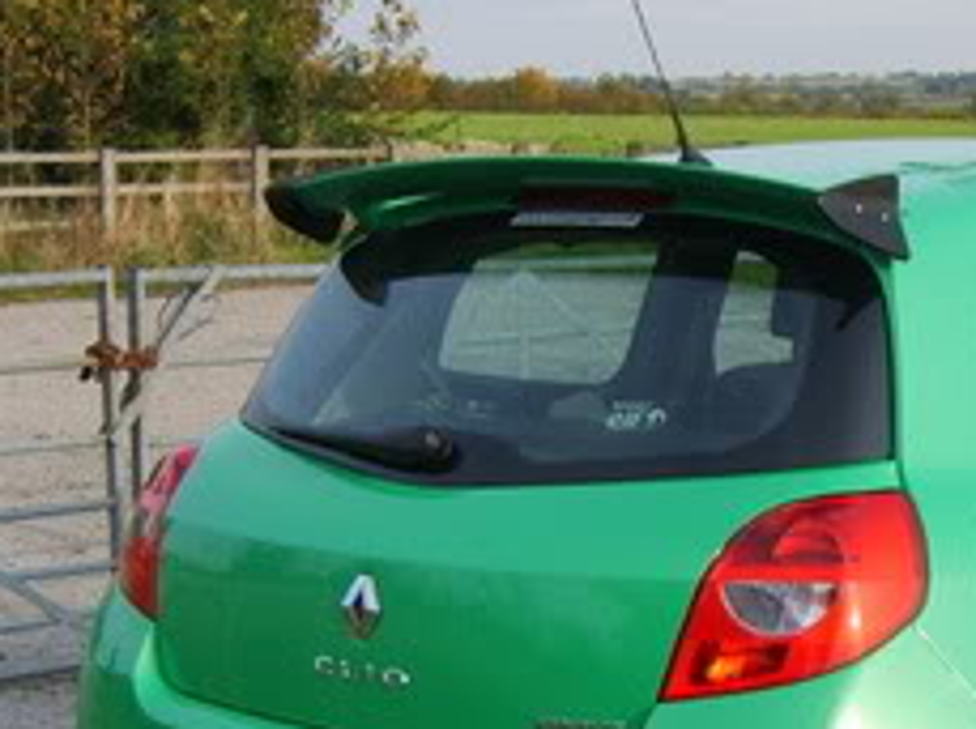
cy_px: 503
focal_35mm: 98
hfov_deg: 19.4
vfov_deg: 15.0
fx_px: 2759
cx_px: 997
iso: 50
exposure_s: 1/750
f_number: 2.8
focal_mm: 7.4
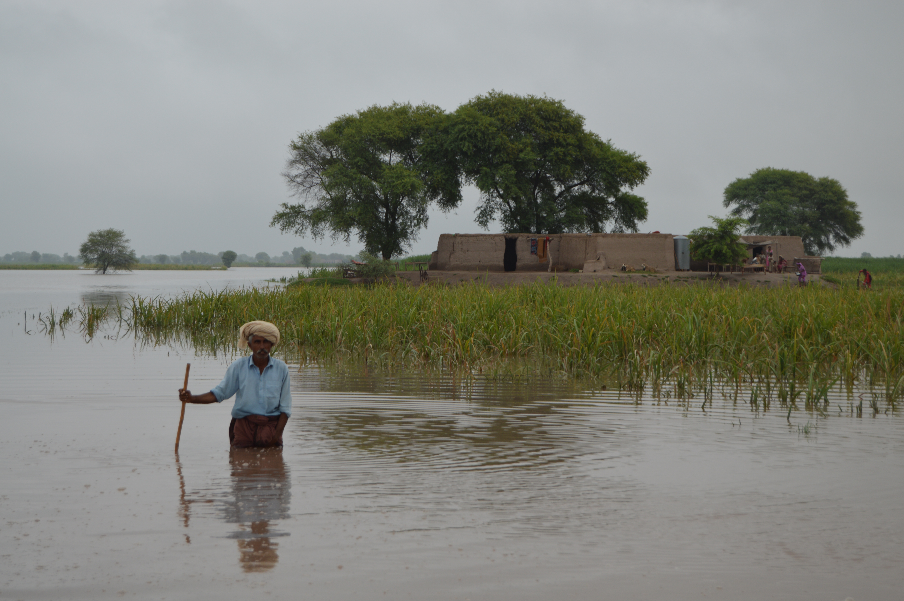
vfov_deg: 18.1
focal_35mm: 75
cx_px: 452
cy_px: 300
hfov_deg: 27.0
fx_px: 1882
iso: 100
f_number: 5.6
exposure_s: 1/125
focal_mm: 50
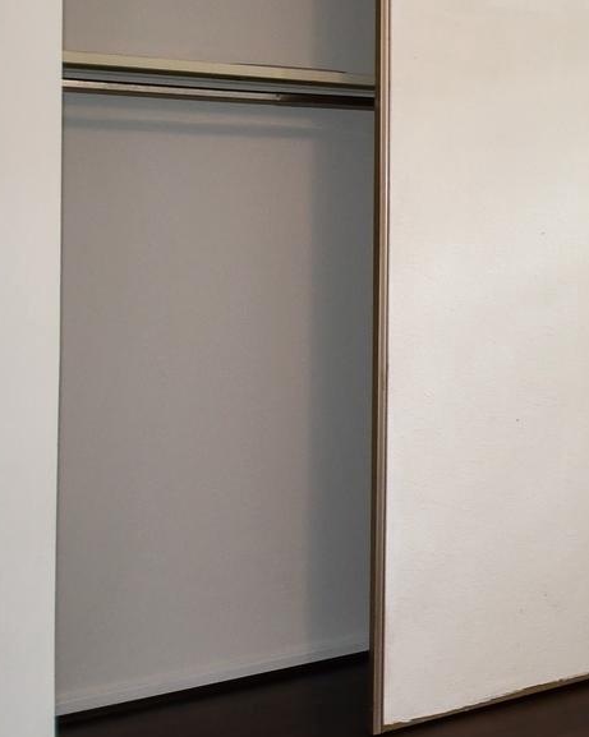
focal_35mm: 60
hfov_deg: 18.9
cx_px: 1089
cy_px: 237
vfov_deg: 31.2
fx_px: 1308
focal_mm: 12
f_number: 4
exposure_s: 1/60
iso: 400
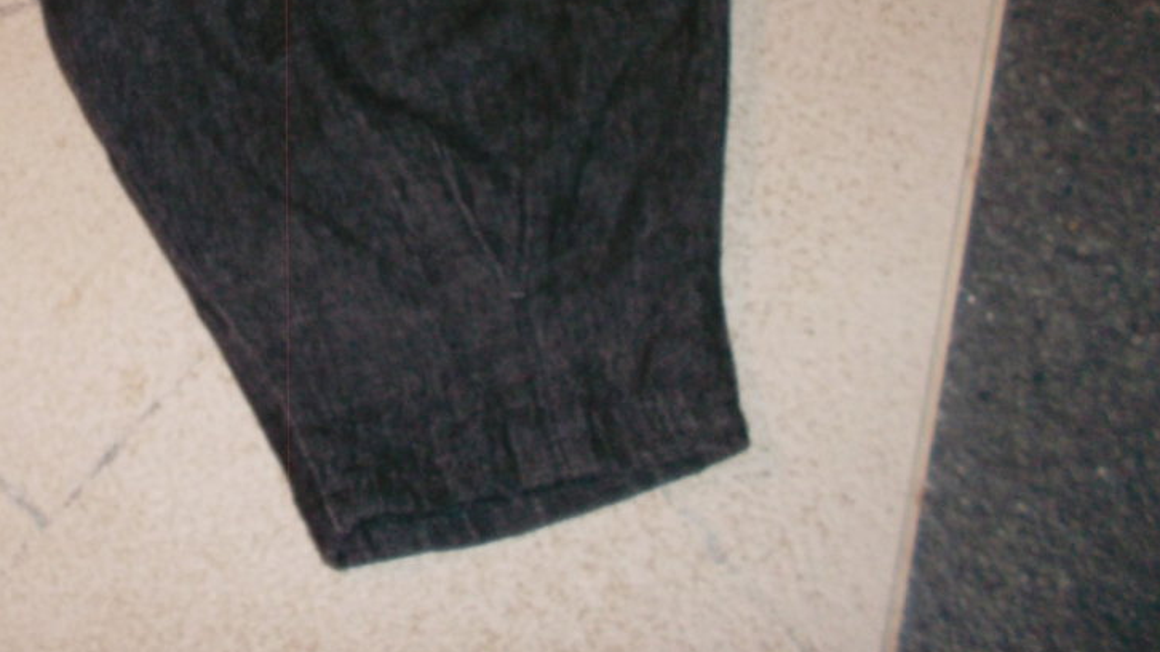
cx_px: 117
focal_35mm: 56
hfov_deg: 35.1
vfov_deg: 20.4
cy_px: -77
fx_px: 1722
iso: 100
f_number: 3.3
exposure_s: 1/15
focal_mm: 4.1
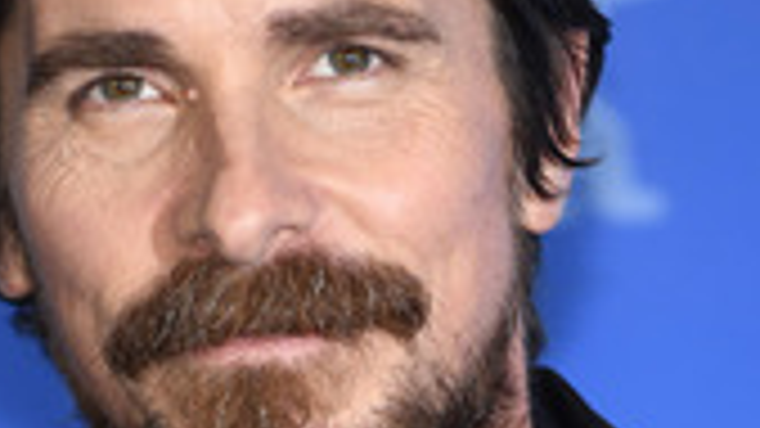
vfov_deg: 2.2
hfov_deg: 3.9
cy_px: 257
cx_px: 268
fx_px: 11263
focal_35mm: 559
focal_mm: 200
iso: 800
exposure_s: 1/320
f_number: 3.5
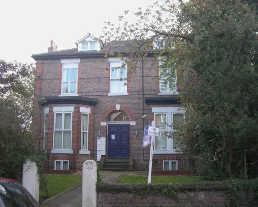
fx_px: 305
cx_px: 136
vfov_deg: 37.3
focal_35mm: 40
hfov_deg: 45.8
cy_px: 104
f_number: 2.7
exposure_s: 1/80
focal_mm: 6.2
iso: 64
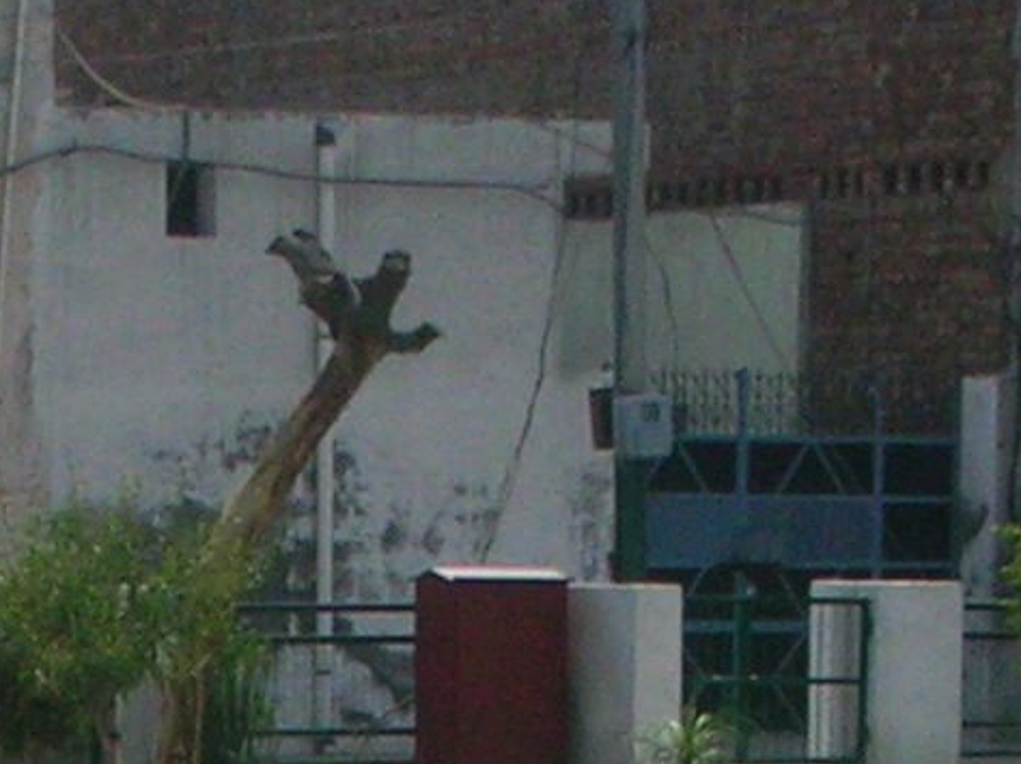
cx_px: -338
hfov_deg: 9.3
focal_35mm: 208
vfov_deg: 6.8
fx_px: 6132
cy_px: 1816
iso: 50
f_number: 8.5
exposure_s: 1/162
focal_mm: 5.8
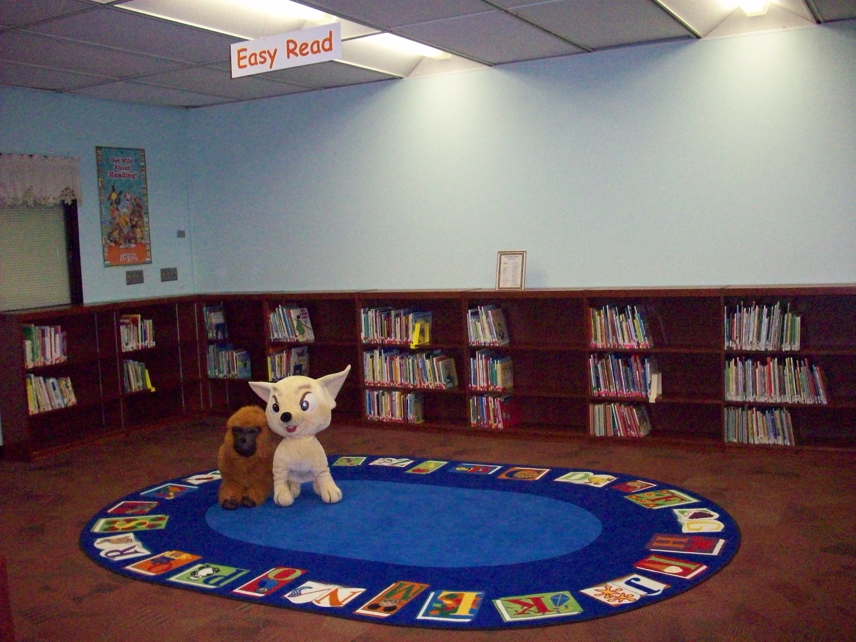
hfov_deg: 50.1
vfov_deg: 38.7
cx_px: 428
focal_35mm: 37
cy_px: 321
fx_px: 915
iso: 400
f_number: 2.8
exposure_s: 1/128
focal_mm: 6.2
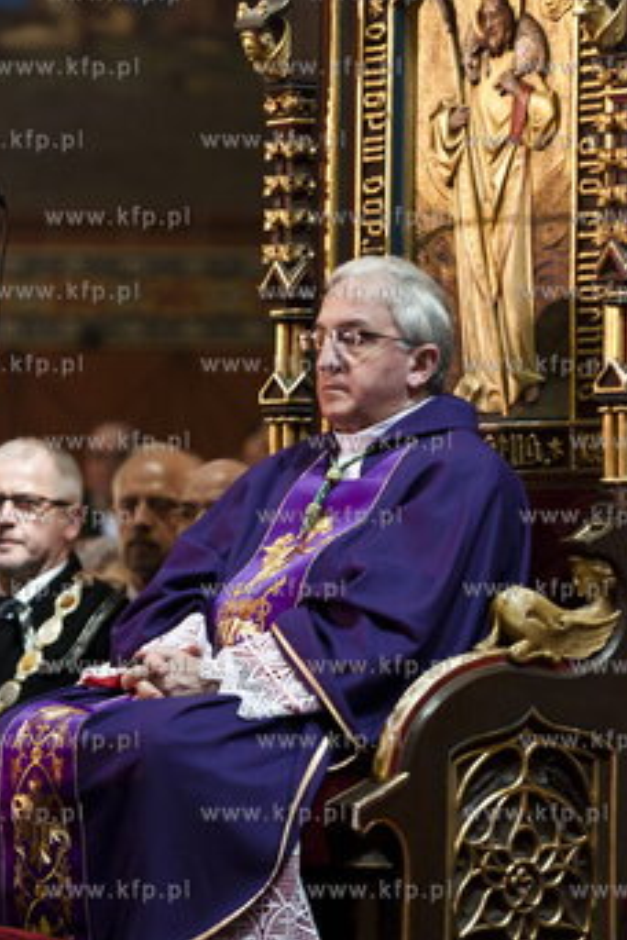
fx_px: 5956
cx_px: 292
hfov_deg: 6.0
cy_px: 437
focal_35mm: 228
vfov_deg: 9.0
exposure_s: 1/50
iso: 1600
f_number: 2.8
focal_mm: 130
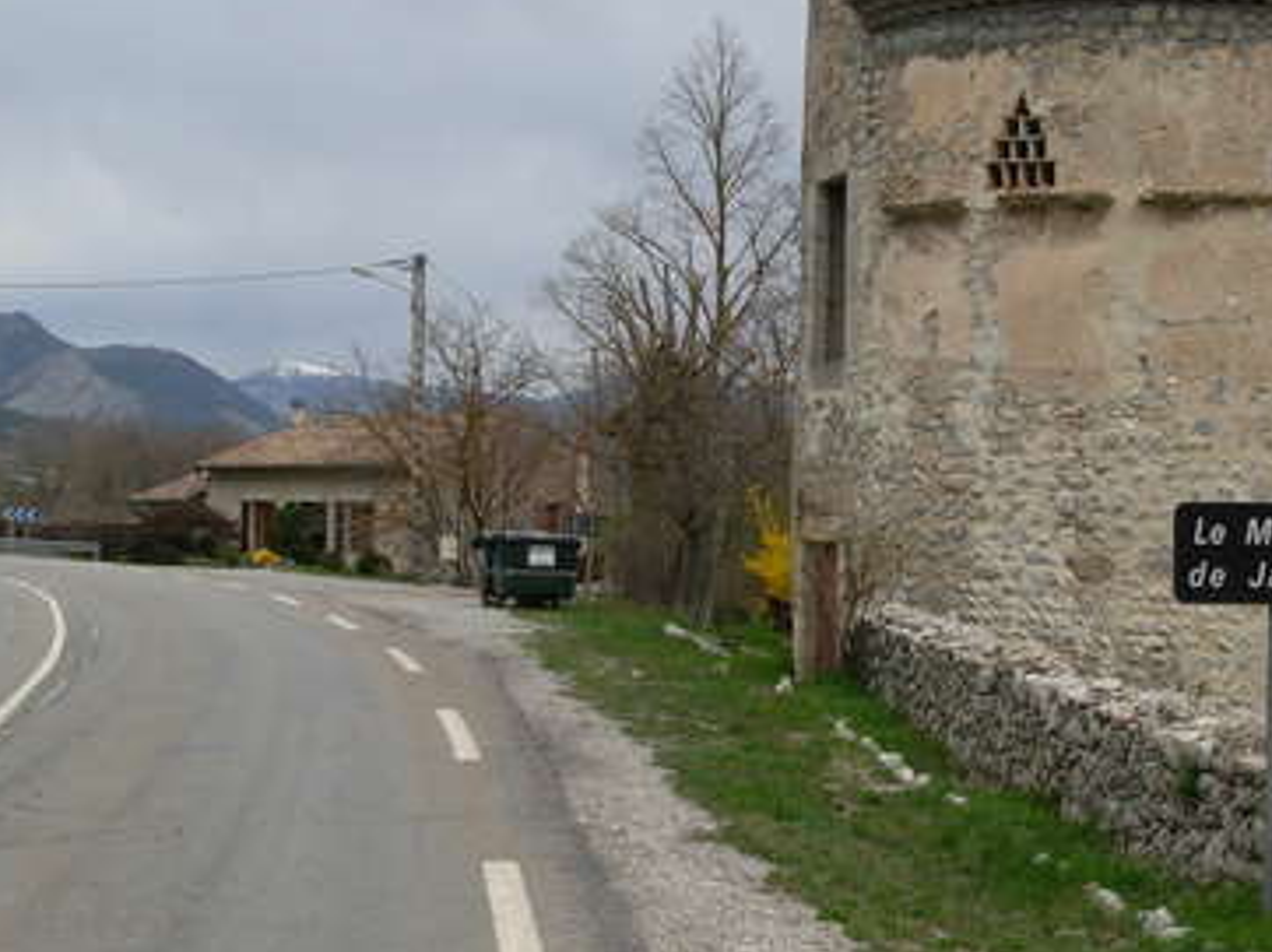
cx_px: 900
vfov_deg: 23.3
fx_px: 2313
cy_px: 436
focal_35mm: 63
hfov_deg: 30.4
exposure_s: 1/443
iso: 79
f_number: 4.9
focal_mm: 6.3
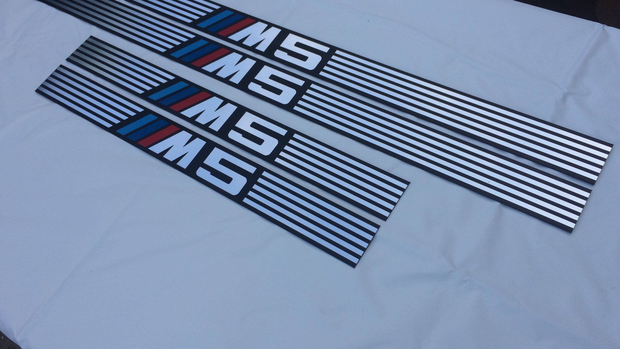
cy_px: 175
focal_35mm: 32
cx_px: 309
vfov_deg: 36.7
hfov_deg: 61.0
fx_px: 526
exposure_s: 1/554
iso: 32
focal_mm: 4.15
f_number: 2.2
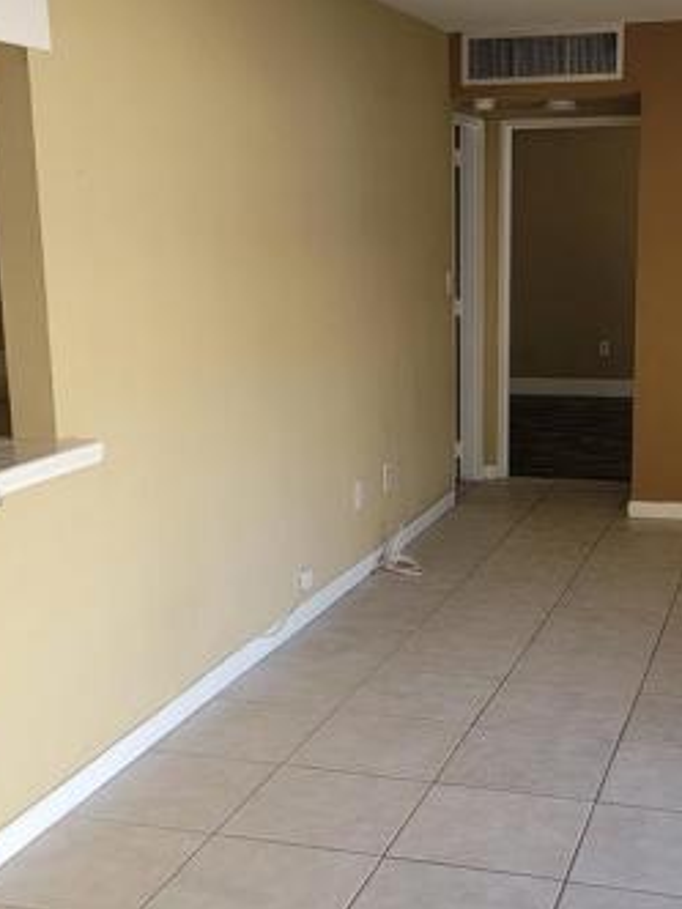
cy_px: 498
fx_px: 1366
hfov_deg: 27.9
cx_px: 438
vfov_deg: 36.8
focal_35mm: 52
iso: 125
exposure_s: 1/120
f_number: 1.8
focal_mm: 6.7
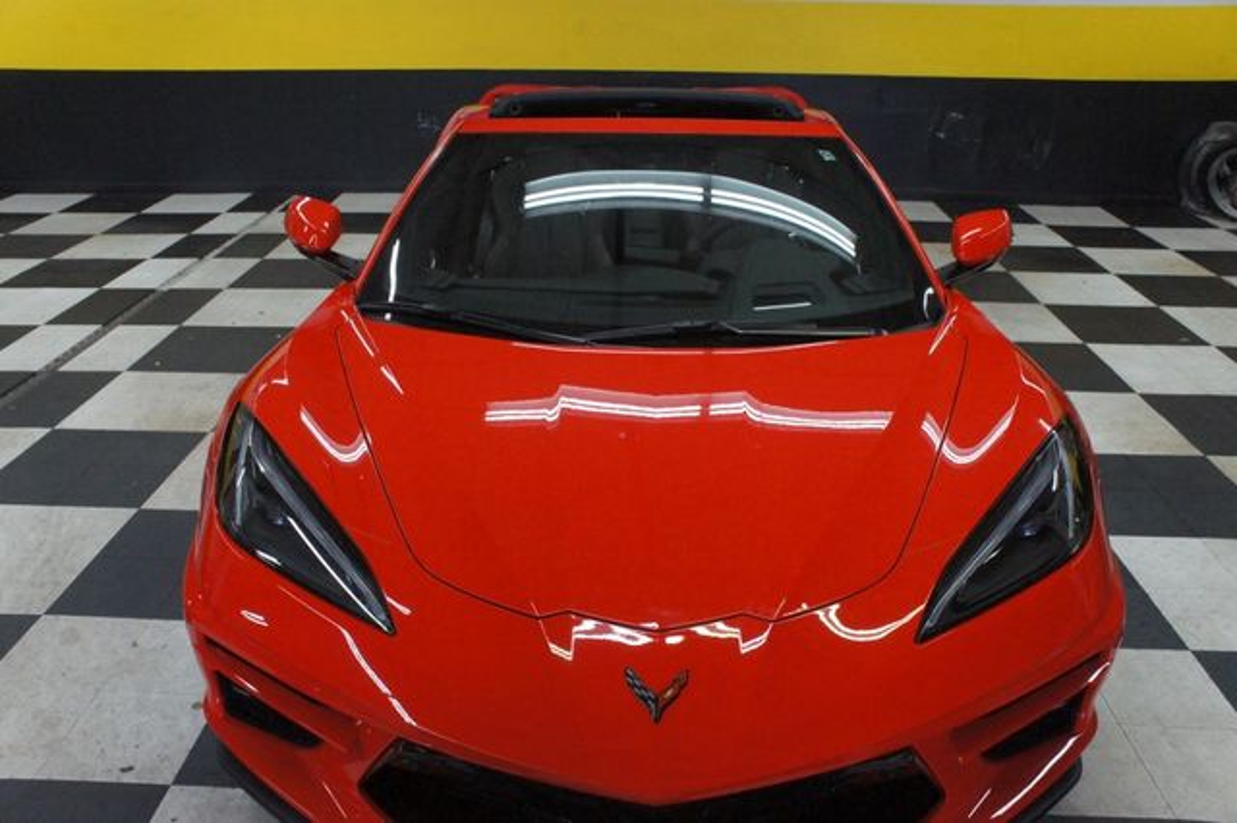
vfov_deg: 43.6
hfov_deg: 62.0
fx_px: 1030
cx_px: 618
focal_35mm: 30
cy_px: 412
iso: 3200
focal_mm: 20
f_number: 8
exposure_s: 1/200
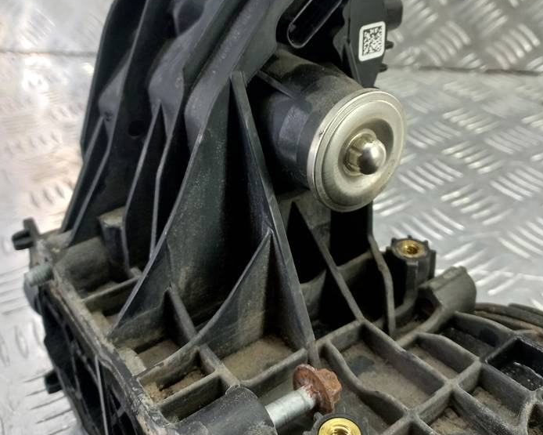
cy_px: 140
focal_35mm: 36
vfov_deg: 40.6
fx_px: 578
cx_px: 300
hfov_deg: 50.2
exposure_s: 1/50
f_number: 1.8
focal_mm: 4.6
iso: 100
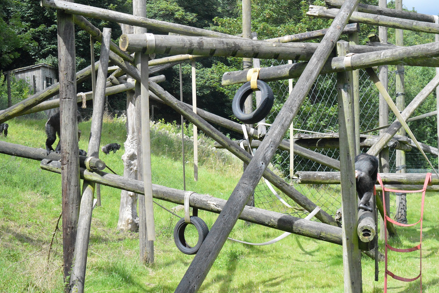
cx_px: 220
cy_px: 145
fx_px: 1018
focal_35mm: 84
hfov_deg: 24.3
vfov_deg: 16.4
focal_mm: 55
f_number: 6.3
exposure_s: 1/4000
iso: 3200
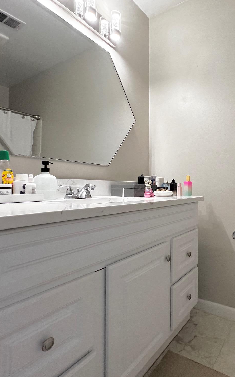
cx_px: 184
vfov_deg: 88.0
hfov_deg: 58.0
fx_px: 195
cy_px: 189
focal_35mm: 19
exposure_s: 1/120
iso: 250
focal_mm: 1.57
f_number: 1.8
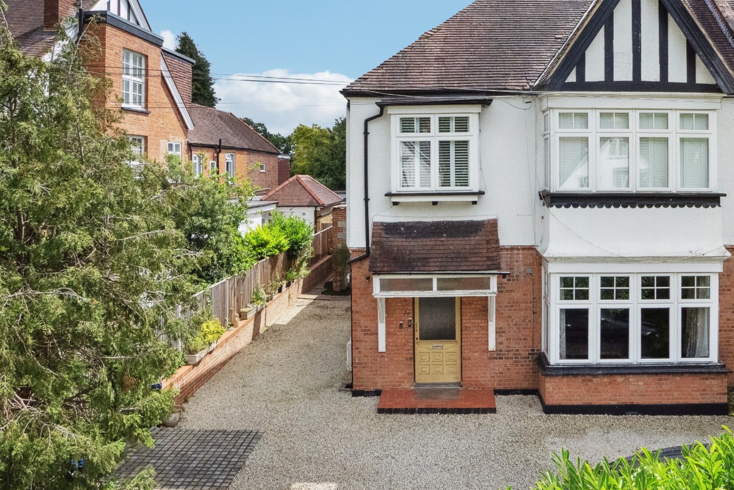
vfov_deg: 46.3
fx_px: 571
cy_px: 209
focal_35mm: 28
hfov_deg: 64.7
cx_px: 450
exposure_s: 1/5000
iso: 6400
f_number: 10
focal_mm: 16
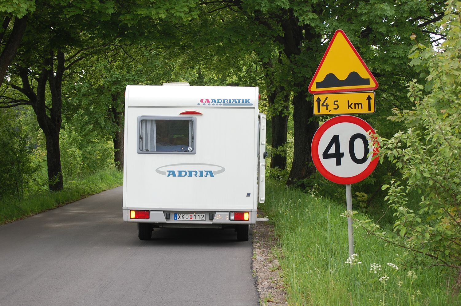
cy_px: 153
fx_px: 1055
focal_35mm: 82
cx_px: 230
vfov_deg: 16.5
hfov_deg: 24.7
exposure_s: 1/125
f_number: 5.6
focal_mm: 55
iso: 200
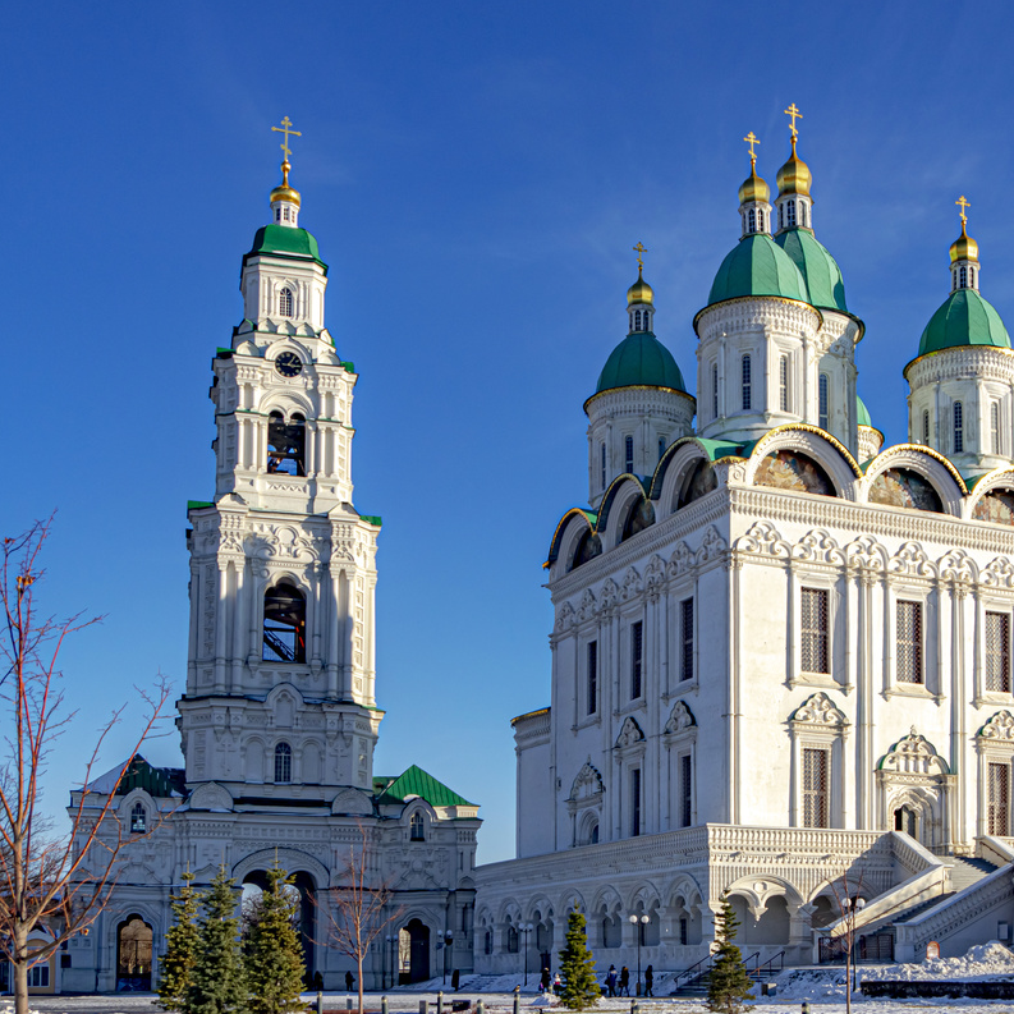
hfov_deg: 37.1
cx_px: 692
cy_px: 594
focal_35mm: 45
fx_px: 1491
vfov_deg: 37.4
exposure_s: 1/1000
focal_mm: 20
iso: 80
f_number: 5
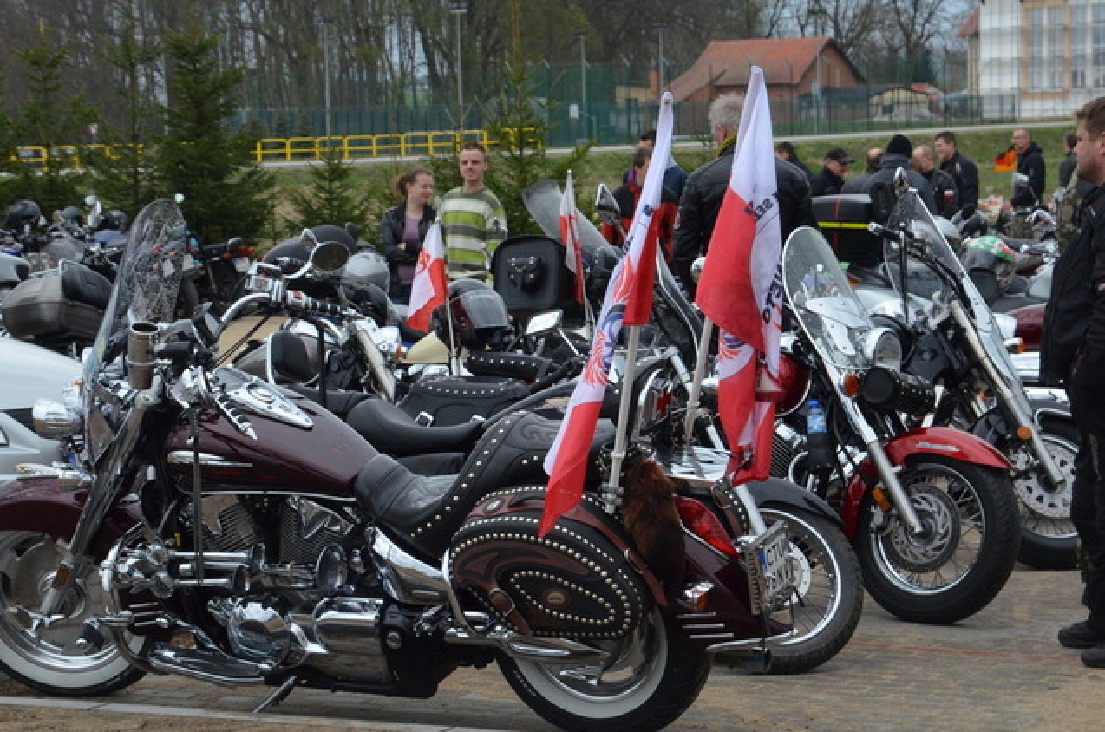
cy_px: 366
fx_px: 3584
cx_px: 600
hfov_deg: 17.5
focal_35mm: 117
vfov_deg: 11.7
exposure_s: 1/1600
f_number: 10
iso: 1600
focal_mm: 70
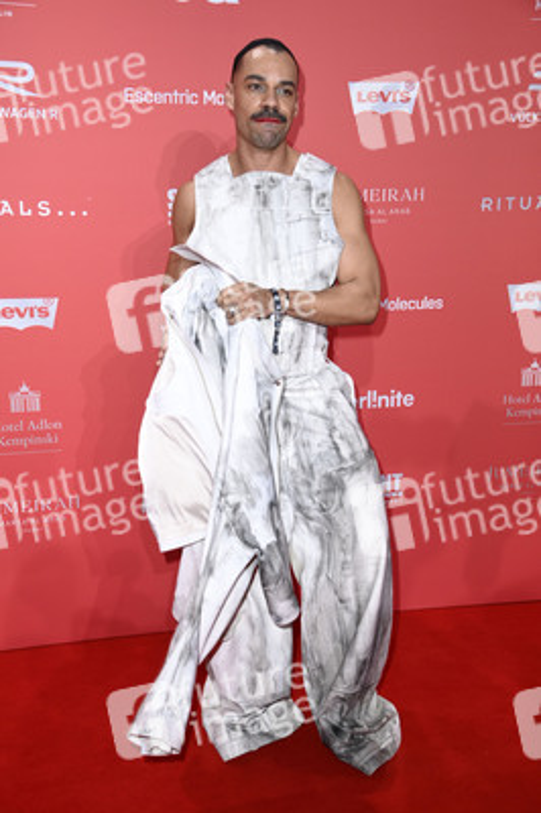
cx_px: 270
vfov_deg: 43.6
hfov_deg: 29.8
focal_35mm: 45
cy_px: 406
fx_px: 1016
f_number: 5.6
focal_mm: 45
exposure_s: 1/250
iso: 1000
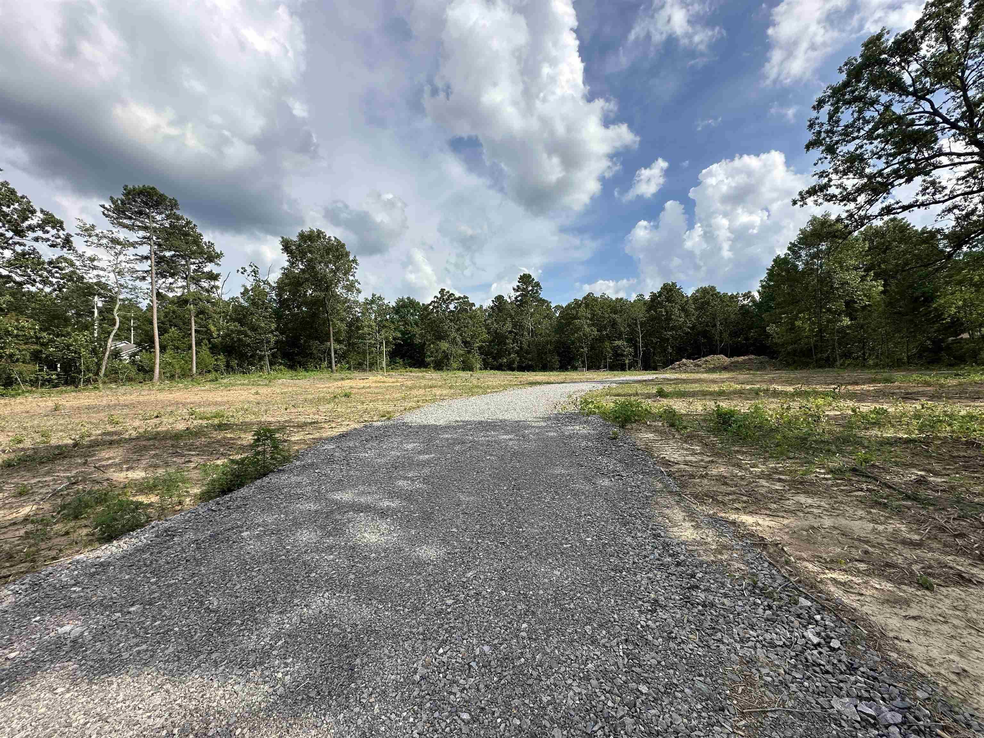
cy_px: 369
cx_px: 492
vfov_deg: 85.7
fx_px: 398
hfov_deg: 102.1
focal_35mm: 14
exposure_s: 1/1984
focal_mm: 2.22
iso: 50
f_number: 2.2
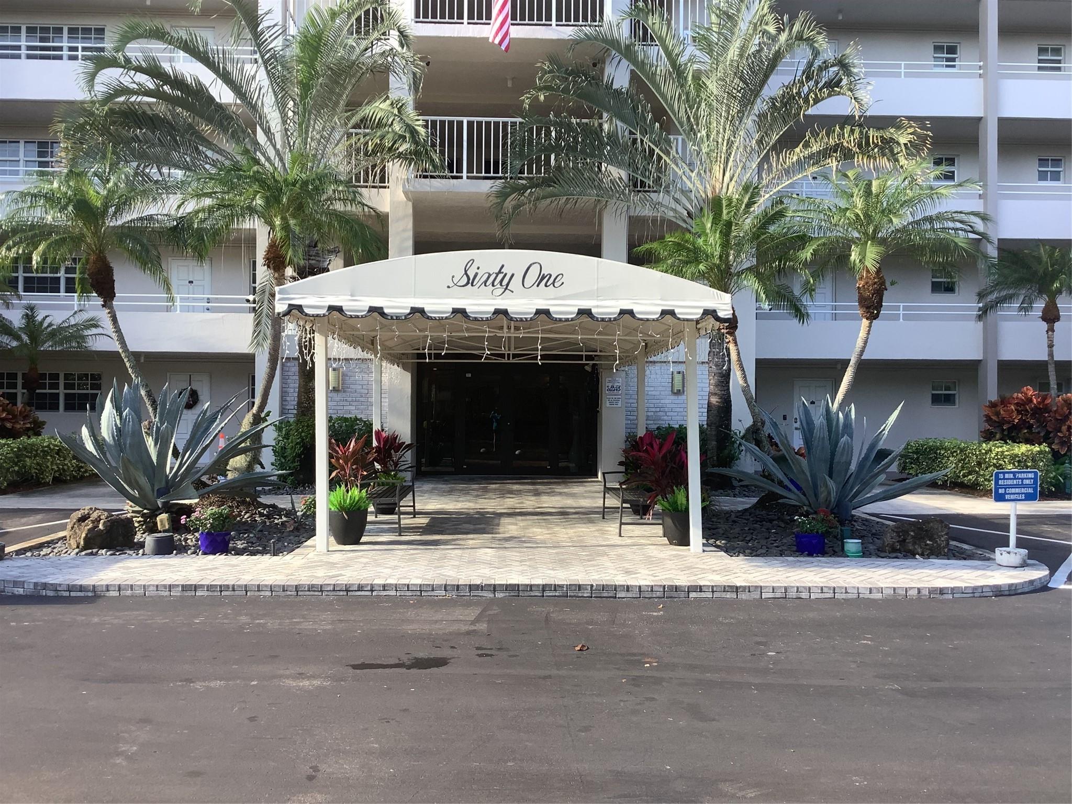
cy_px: 402
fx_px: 960
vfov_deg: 45.4
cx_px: 536
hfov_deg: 58.4
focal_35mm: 31
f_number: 2.4
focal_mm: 3.3
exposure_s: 1/132
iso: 25
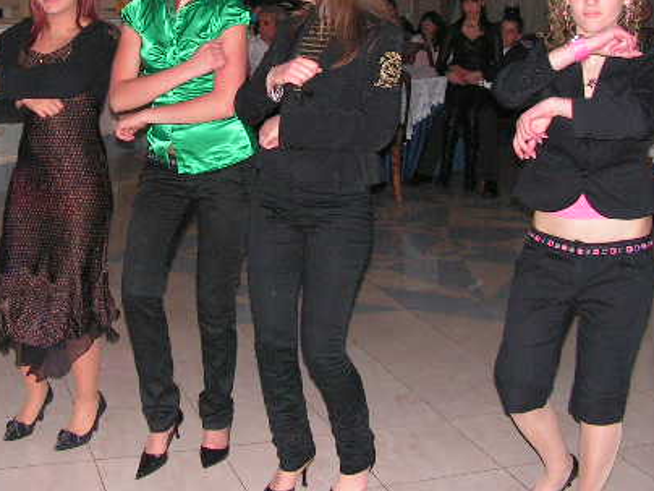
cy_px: 130
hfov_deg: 33.7
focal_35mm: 57
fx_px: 1077
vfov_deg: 25.4
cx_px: 264
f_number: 3.2
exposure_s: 1/40
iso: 200
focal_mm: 6
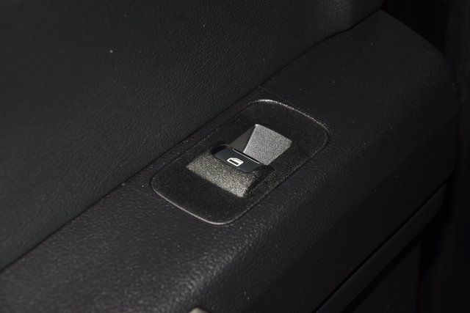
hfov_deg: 19.5
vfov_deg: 13.0
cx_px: 235
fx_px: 1371
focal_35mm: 105
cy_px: 156
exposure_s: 1/125
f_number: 8
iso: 160
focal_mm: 70
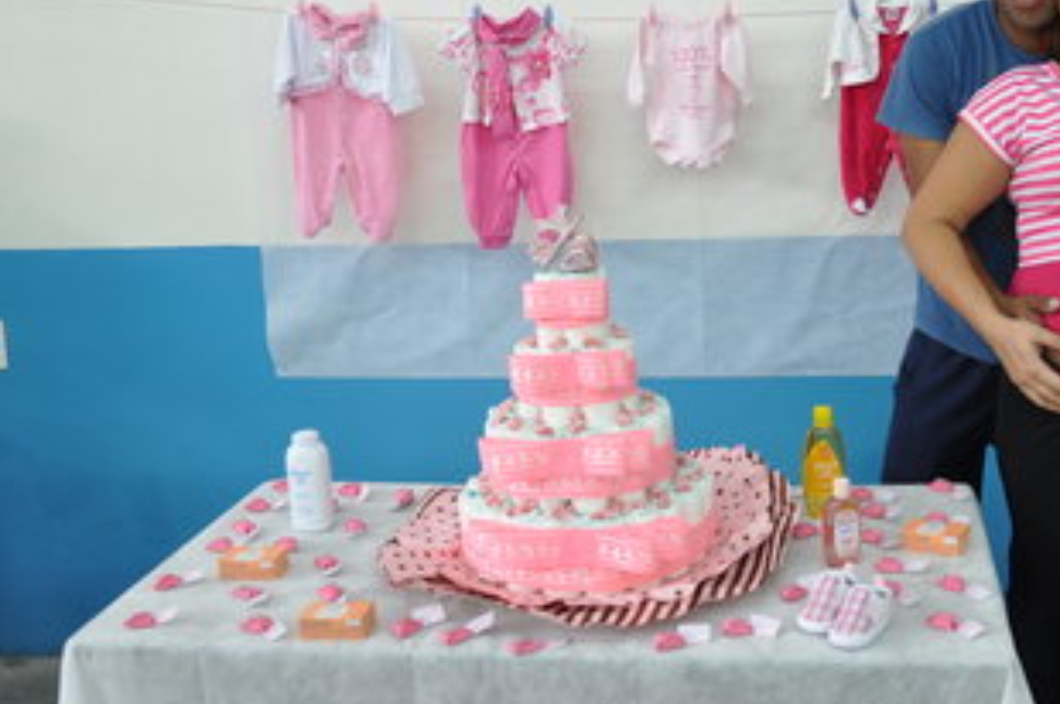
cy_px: 227
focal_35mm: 46
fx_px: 1345
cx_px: 701
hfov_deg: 42.5
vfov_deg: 29.1
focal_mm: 21
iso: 400
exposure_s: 1/30
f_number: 5.6
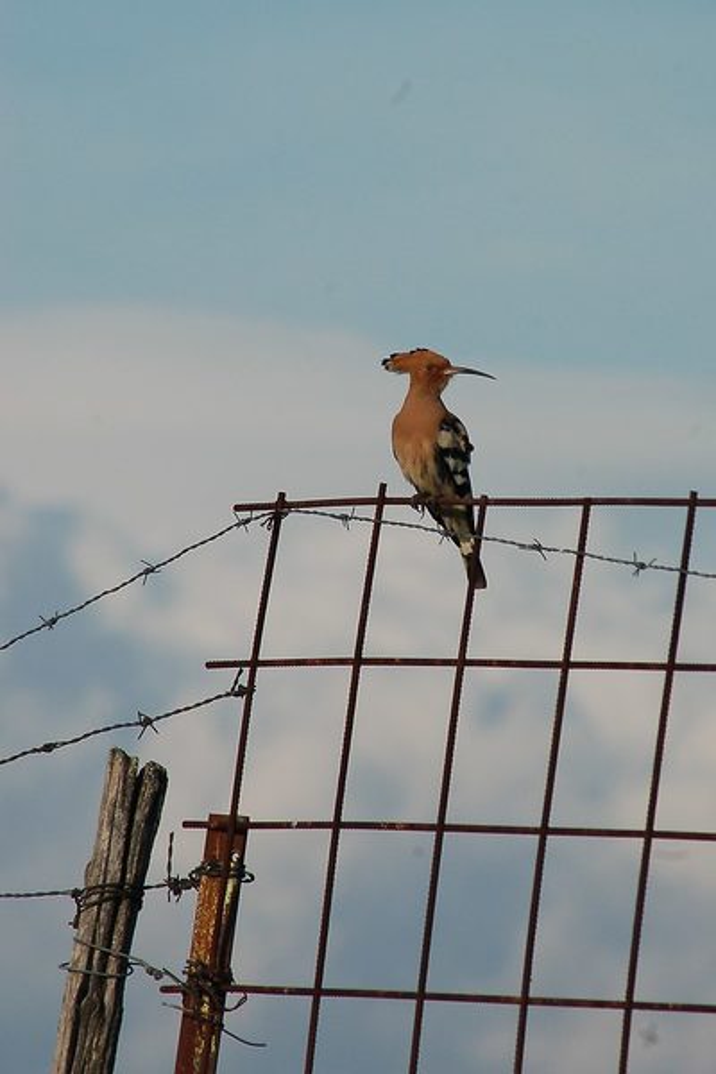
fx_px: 13424
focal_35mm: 450
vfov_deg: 4.6
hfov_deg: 3.1
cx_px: 358
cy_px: 537
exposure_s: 1/640
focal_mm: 300
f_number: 11
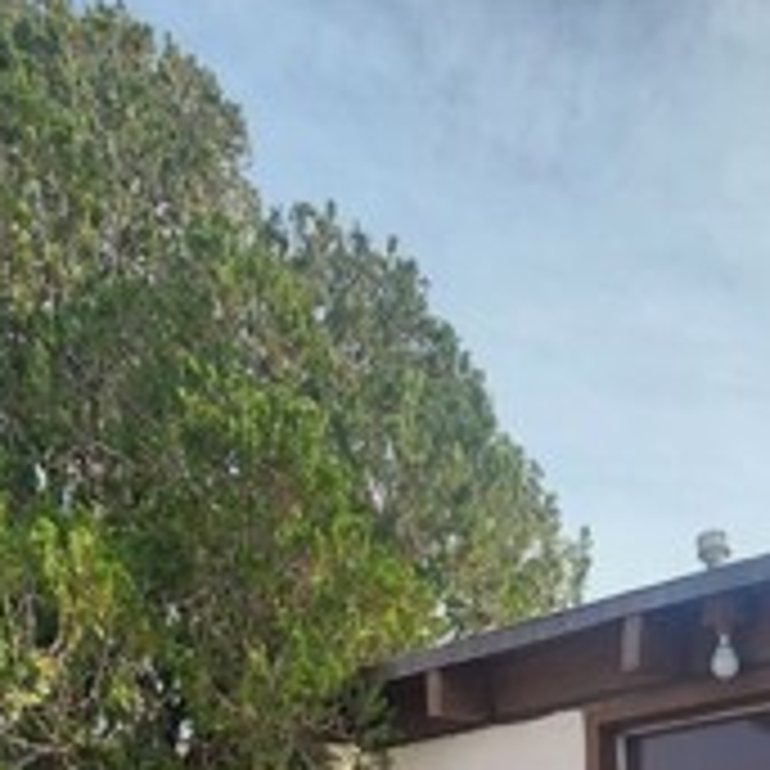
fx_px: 1082
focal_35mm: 43
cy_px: 1063
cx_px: 599
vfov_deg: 29.3
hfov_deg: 37.9
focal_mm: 2.2
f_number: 2.2
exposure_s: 1/1433
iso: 50
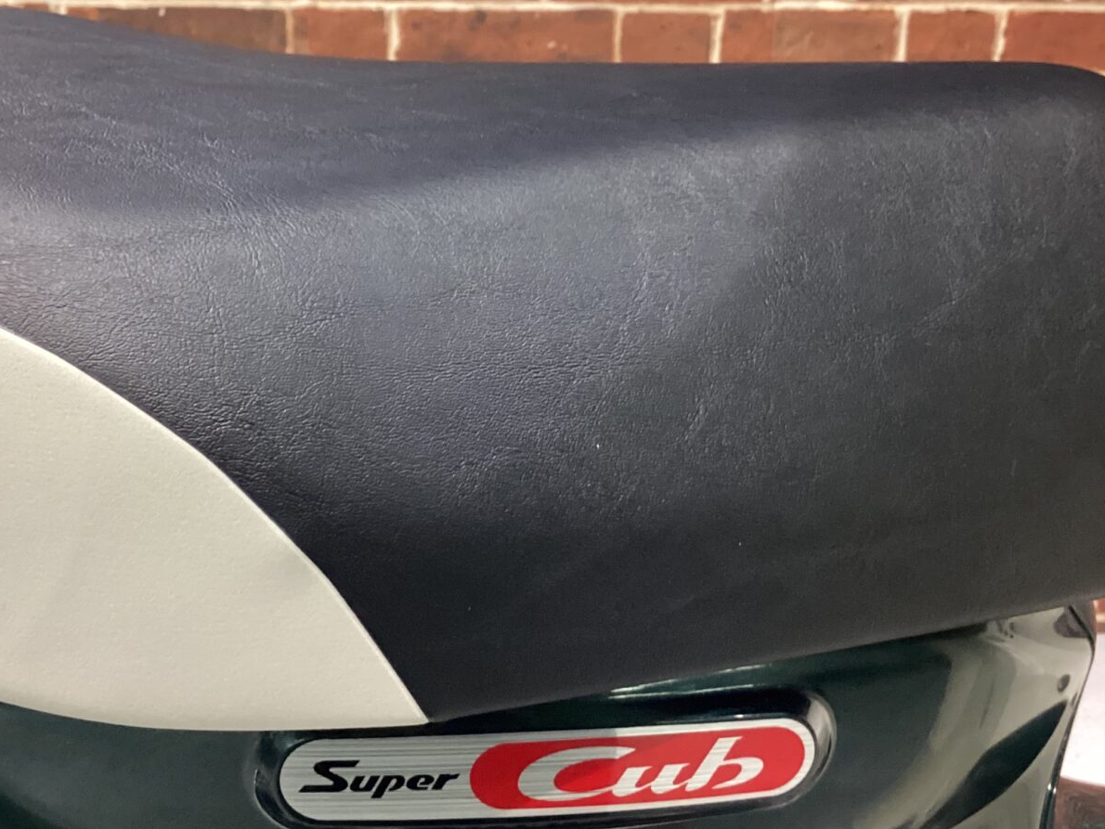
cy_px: 386
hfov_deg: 38.1
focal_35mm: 50
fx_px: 1596
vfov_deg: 29.1
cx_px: 495
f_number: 2.4
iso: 320
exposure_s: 1/33
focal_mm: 3.3
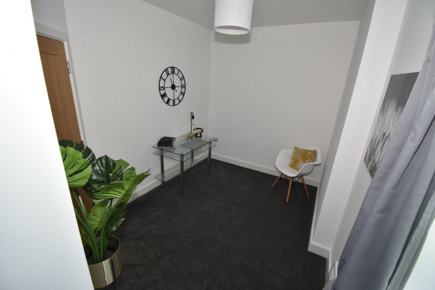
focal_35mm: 15
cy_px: 145
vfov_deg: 77.3
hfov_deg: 100.4
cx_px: 218
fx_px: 181
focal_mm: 10
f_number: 5.6
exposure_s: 1/60
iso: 400
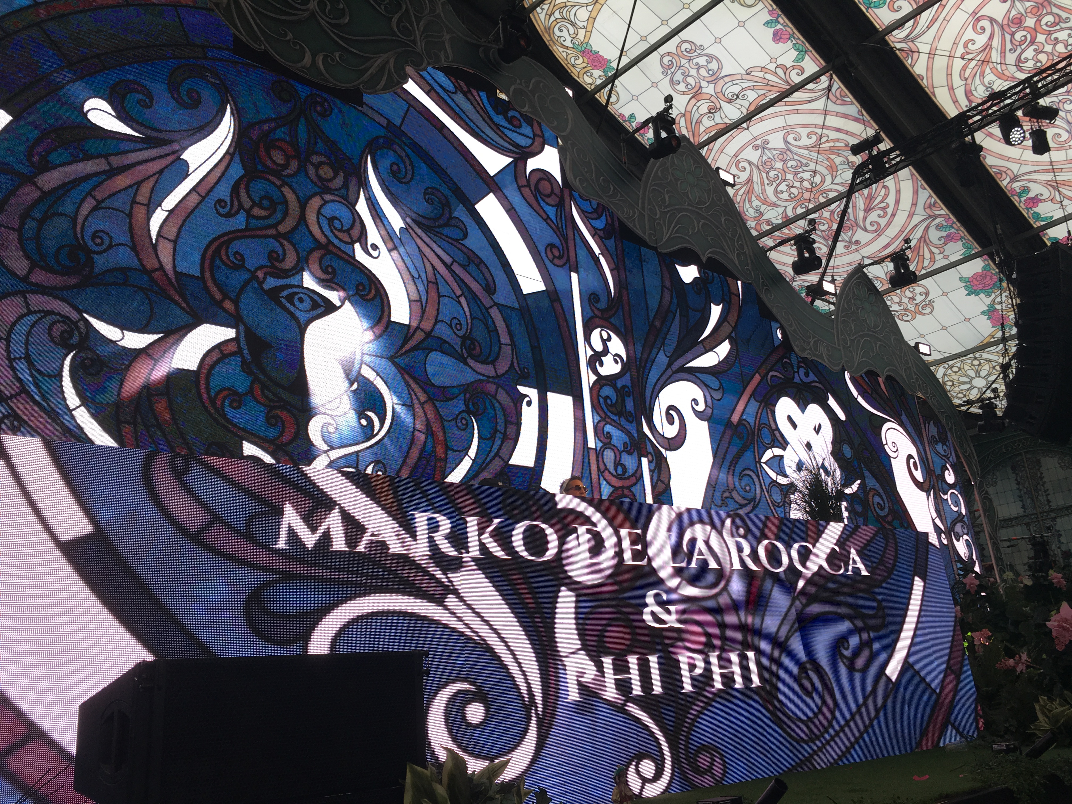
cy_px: 402
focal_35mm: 29
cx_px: 536
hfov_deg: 61.7
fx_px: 898
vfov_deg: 48.2
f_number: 2.2
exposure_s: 1/147
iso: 25
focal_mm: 4.15
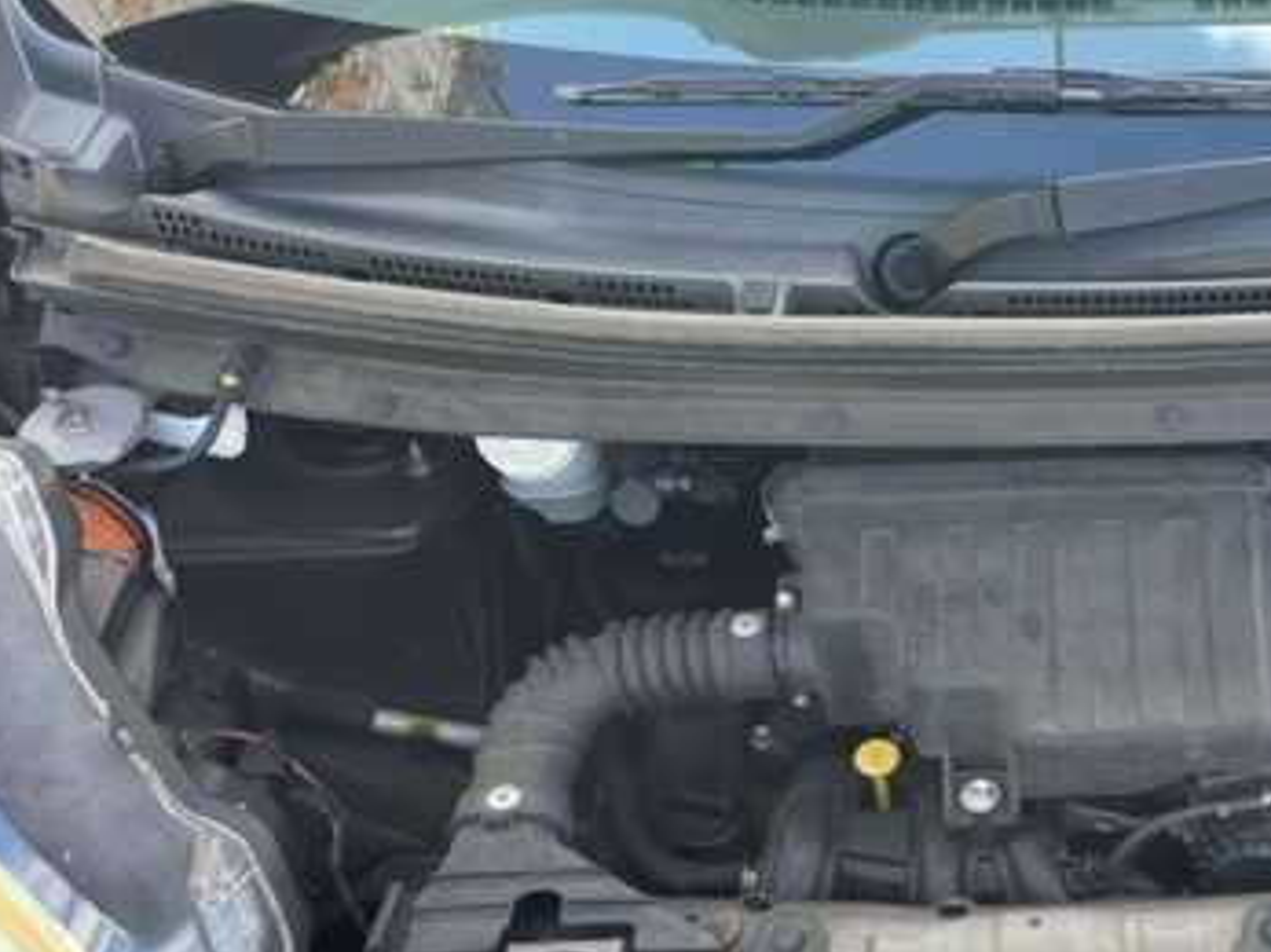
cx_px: 1154
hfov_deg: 37.0
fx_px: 1762
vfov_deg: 29.9
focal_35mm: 48
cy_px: 666
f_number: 1.6
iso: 32
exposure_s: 1/121
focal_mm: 4.2
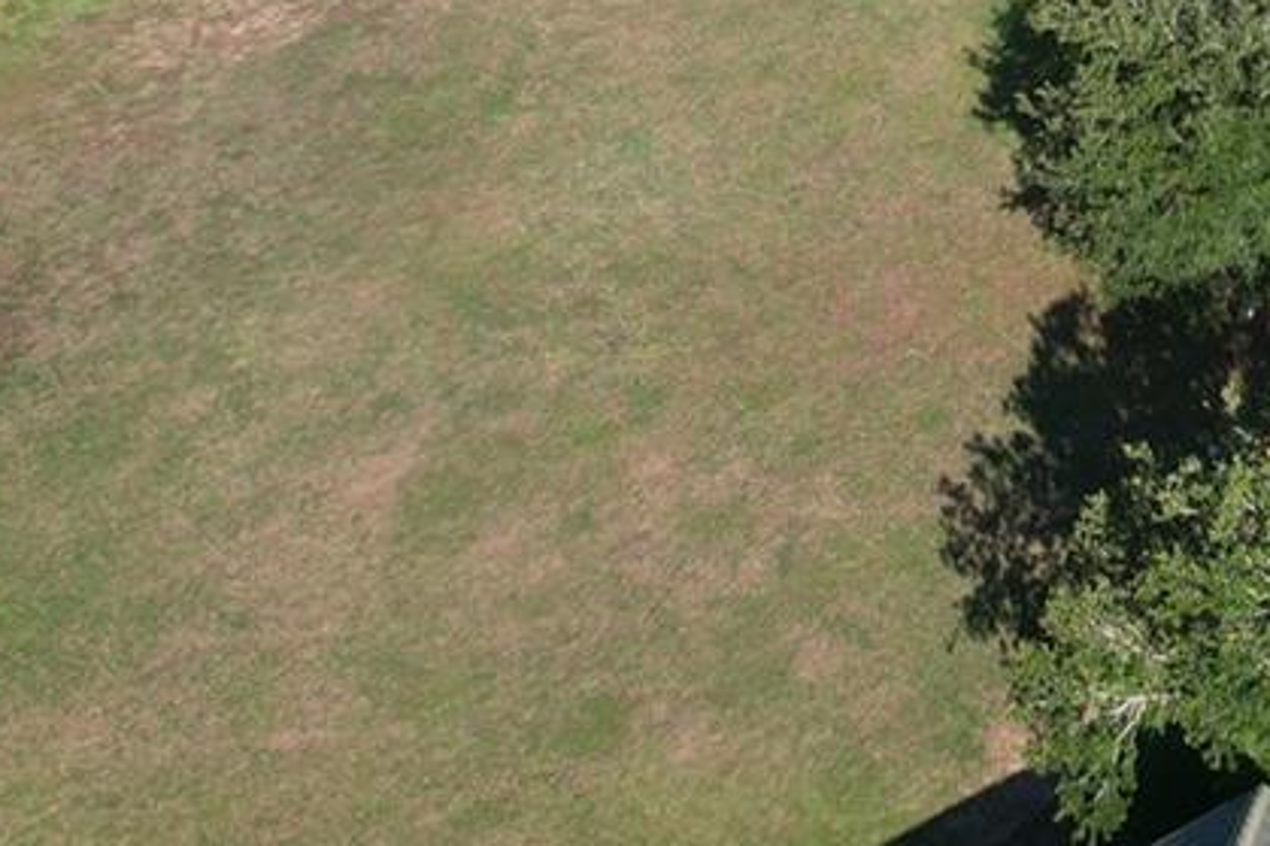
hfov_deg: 22.7
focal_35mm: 84
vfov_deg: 15.5
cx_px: 1419
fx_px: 2962
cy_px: -255
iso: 100
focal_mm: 8.38
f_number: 2.8
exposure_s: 1/1250
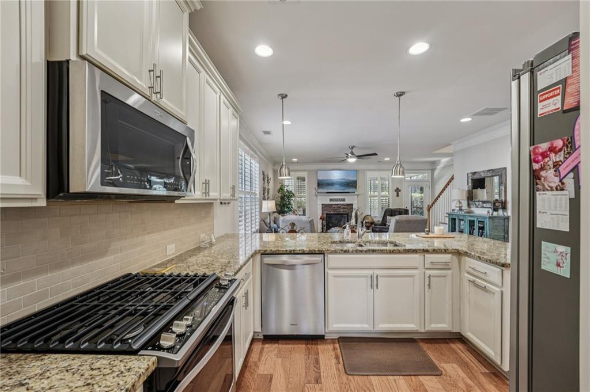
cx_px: 295
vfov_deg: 81.1
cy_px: 196
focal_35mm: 14
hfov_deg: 104.3
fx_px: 229
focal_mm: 14
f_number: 8
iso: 320
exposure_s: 1/8
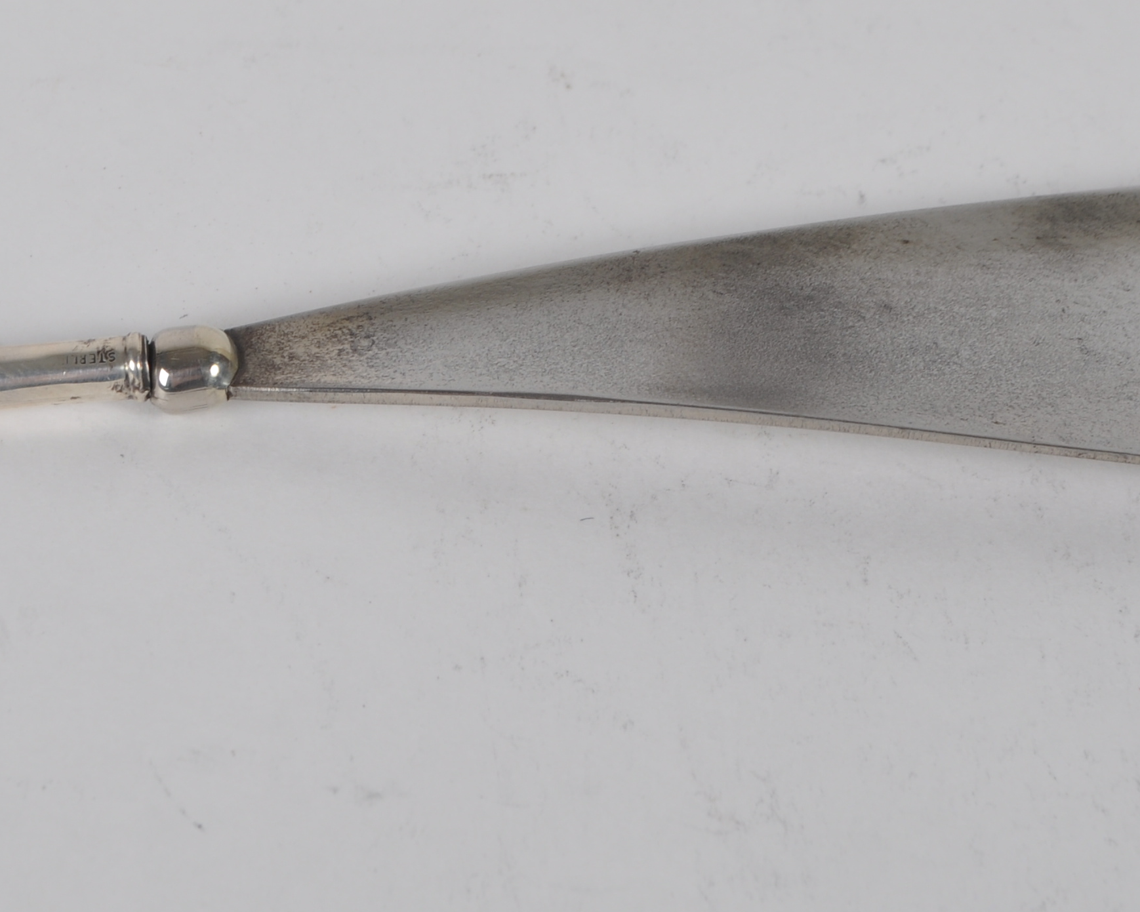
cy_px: 357
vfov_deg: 13.9
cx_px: 313
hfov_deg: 17.2
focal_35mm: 111
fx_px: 3746
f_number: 9
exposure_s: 1/125
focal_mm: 32
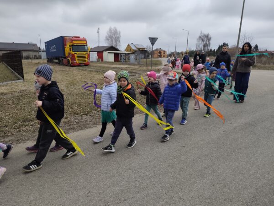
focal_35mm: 23
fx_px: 182
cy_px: 103
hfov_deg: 73.9
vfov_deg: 58.9
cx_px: 137
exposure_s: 1/505
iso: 50
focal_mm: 6.19
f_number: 1.65
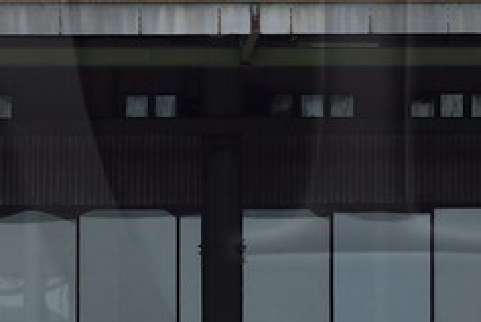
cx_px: 790
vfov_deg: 1.2
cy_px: -69
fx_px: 15748
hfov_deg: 1.7
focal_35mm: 1178
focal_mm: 180
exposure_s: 1/320
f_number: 9
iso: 400
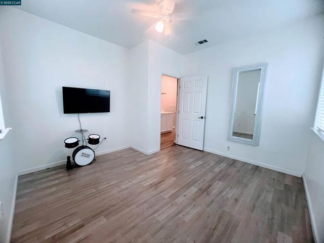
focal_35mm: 13
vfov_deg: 89.9
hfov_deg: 106.2
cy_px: 122
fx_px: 122
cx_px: 162
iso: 125
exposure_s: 1/60
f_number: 1.8
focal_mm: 1.57
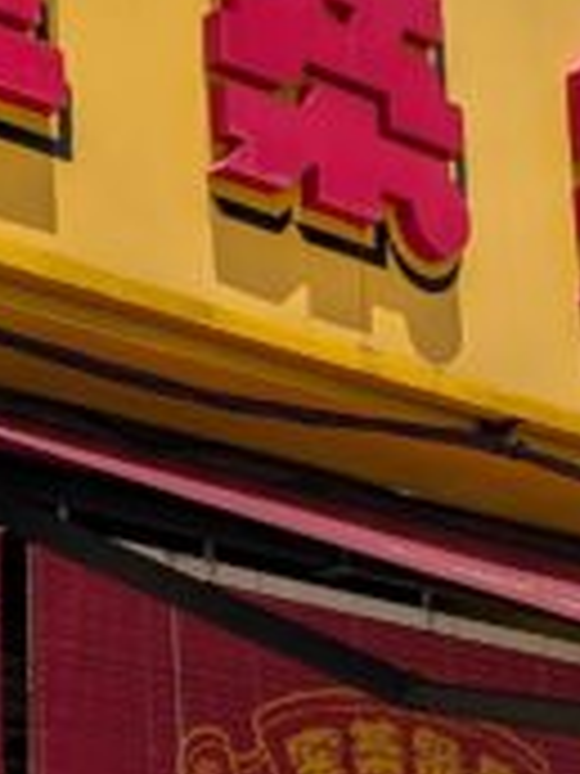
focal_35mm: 143
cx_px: 308
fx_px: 3195
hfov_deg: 10.4
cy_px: 666
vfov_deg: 13.7
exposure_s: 1/1110
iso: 20
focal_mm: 6.9
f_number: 1.68
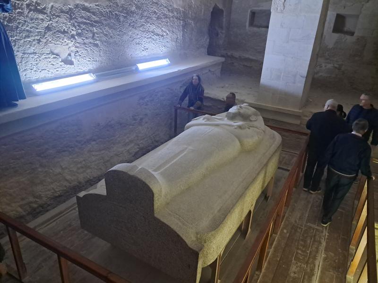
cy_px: 142
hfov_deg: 65.3
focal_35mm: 27
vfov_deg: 51.4
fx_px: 295
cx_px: 189
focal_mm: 4
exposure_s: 1/20
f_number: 1.8
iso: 1250
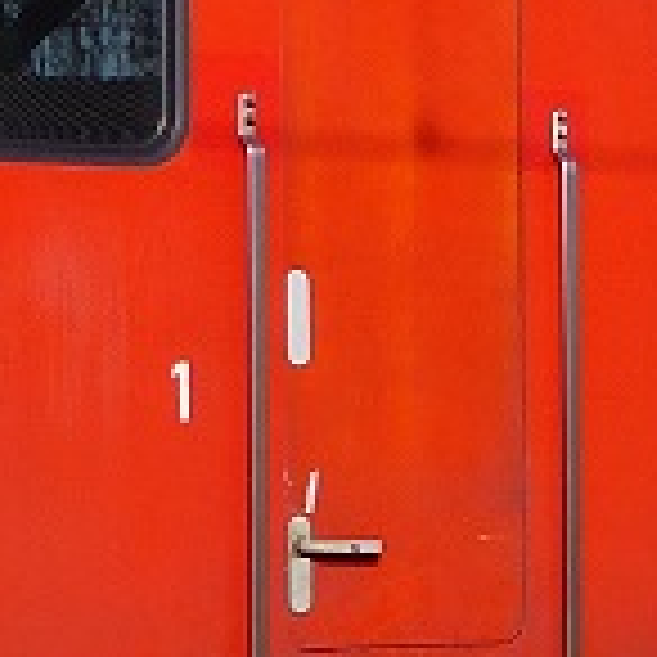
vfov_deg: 8.3
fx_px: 4531
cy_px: 234
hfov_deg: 8.0
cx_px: 1179
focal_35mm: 211
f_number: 4
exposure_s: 1/1000
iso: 100
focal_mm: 5.3
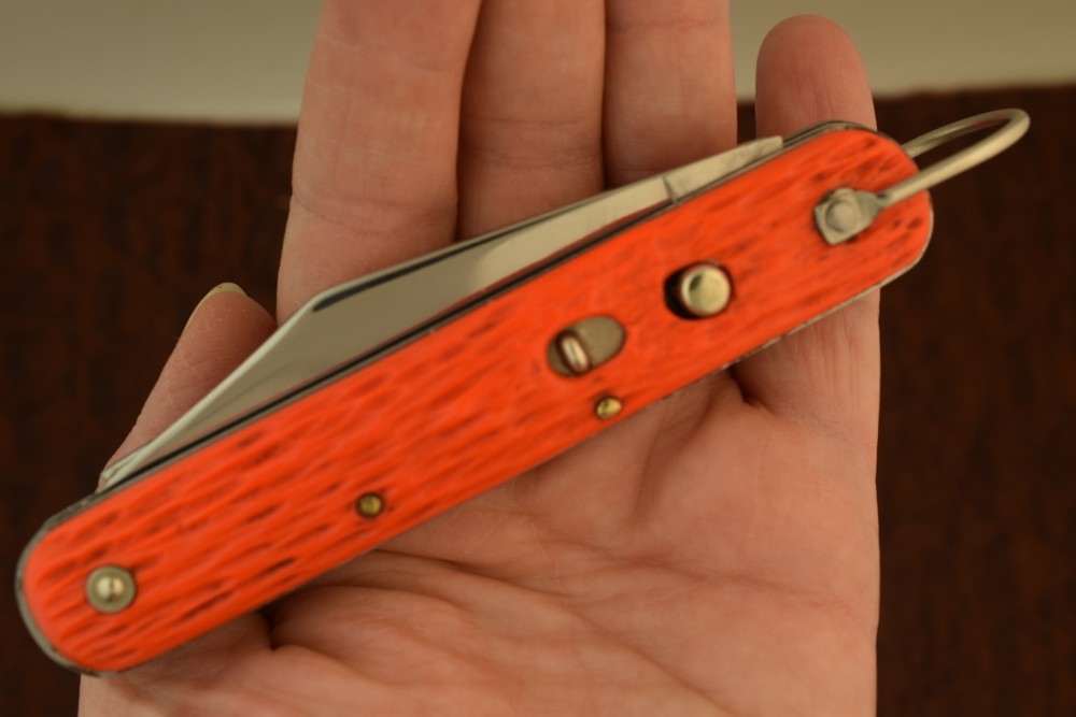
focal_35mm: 60
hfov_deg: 33.4
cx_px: 538
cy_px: 358
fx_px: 1793
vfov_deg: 22.6
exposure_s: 1/250
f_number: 8
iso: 250
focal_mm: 40
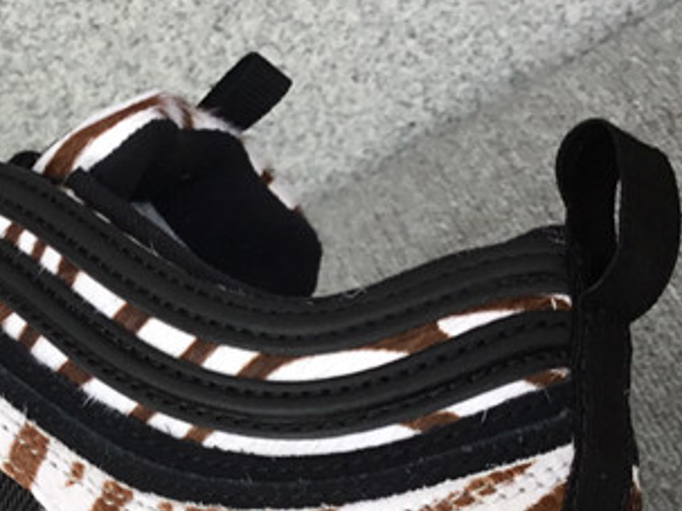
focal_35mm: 92
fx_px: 1812
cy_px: 422
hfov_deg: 20.7
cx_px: 14
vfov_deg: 15.9
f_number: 2.4
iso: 32
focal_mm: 3.3
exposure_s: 1/50
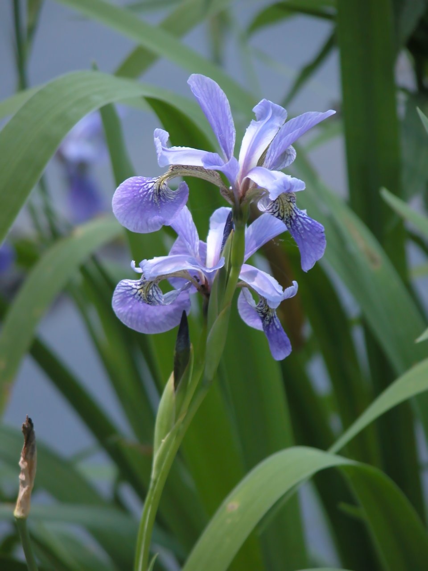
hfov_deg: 5.3
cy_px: 286
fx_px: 4616
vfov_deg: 7.1
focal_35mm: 280
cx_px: 214
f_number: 4.2
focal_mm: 71.2
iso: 100
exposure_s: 1/268
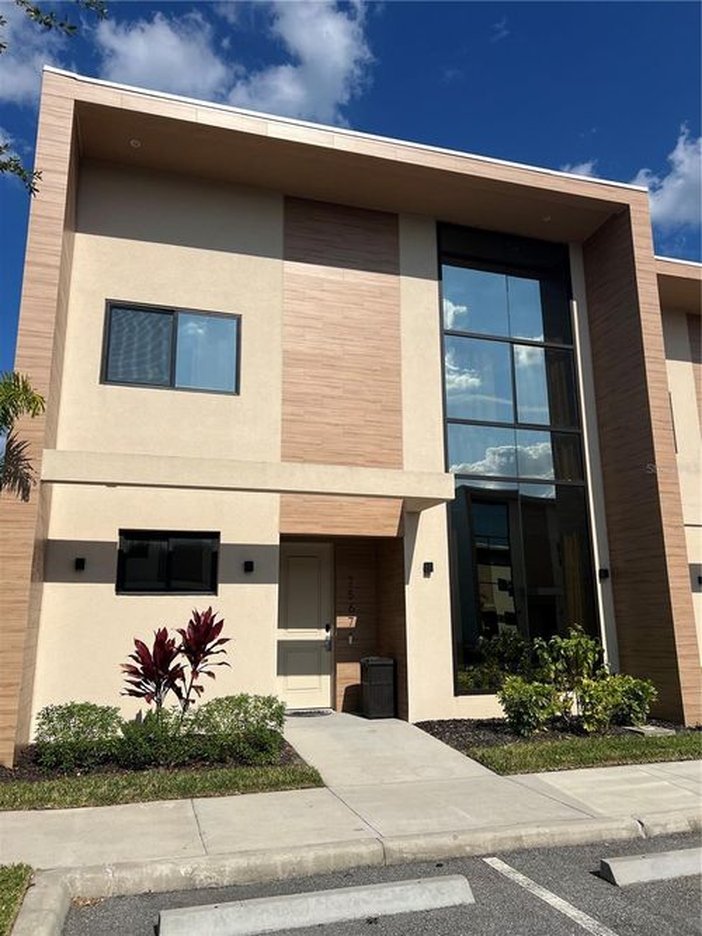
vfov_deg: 67.3
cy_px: 468
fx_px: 703
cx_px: 351
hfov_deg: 53.0
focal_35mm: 26
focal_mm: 5.7
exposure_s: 1/10309
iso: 50
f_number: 1.5
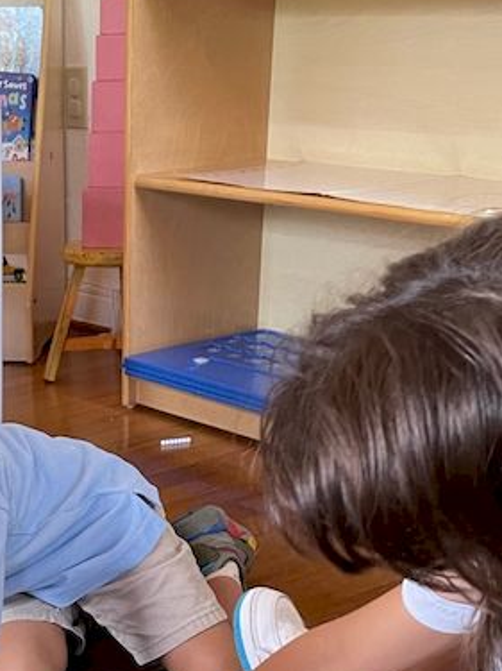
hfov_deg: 20.2
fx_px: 1374
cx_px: 16
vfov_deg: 25.5
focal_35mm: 71
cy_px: 726
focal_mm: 5.1
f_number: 1.6
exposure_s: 1/60
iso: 400
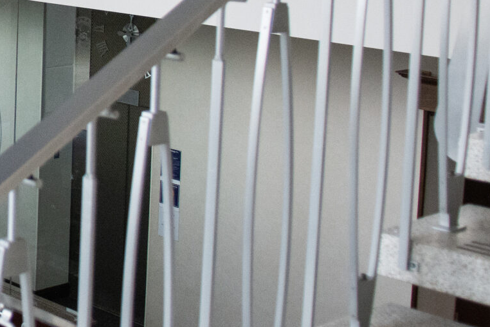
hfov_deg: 20.1
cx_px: -264
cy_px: -25
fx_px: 1166
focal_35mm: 86
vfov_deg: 15.6
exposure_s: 1/2000
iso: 2000
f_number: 2.8
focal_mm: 17
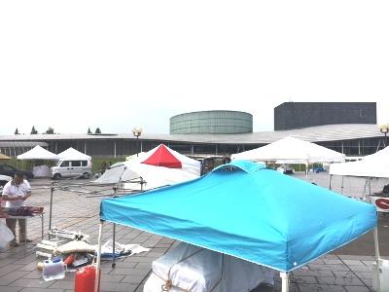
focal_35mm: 29
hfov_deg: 61.7
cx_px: 194
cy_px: 146
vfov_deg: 48.2
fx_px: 326
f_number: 2.2
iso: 25
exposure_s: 1/2404
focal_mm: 4.15
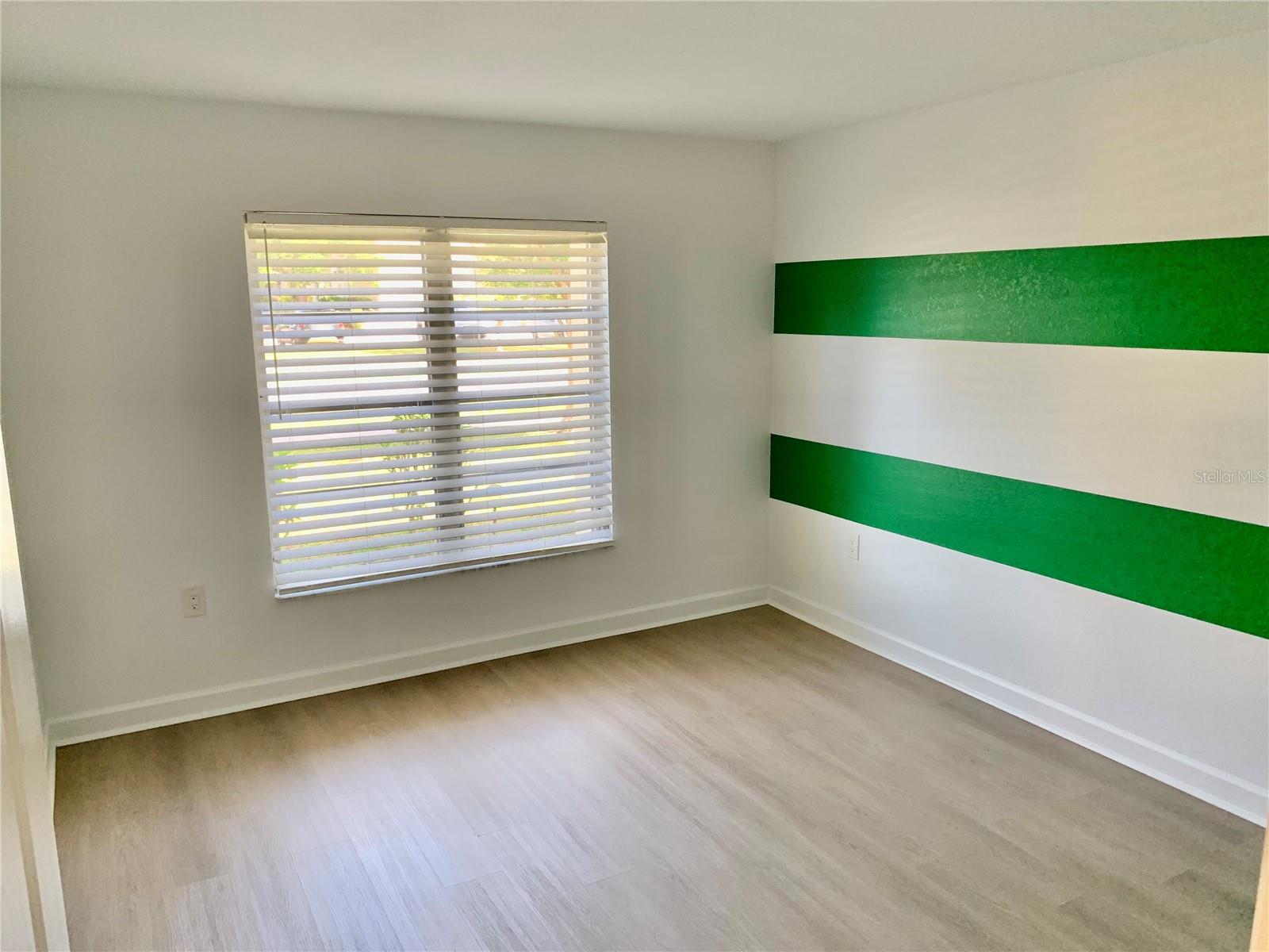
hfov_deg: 67.3
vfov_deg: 53.1
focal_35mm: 26
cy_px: 476
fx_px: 953
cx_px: 634
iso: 64
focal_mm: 4.25
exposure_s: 1/60
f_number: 1.8
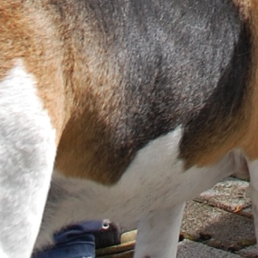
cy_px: -544
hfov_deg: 5.3
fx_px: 2757
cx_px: 383
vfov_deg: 5.1
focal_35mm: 327
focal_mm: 32
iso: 200
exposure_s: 1/250
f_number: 8
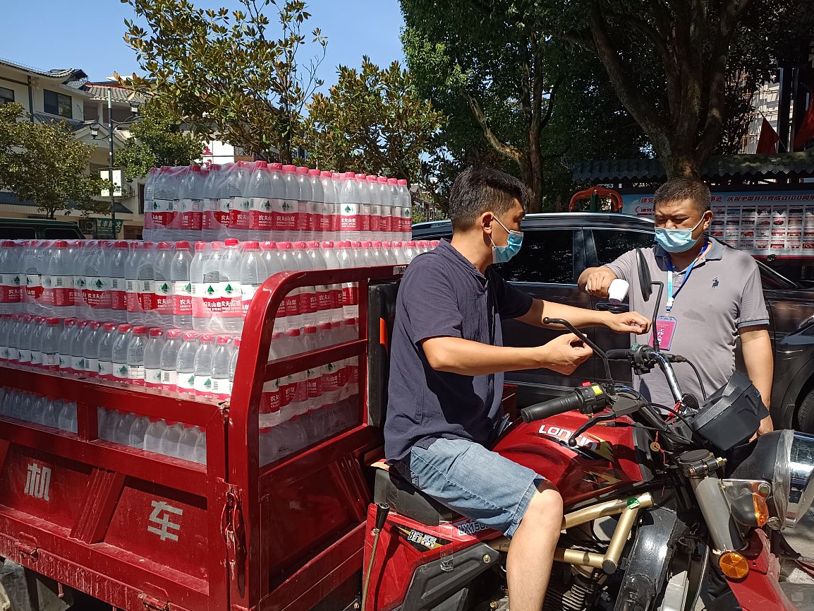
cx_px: 403
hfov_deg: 67.3
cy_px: 309
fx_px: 611
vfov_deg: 53.0
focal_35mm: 26
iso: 101
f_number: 1.79
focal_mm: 4.75
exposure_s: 1/631
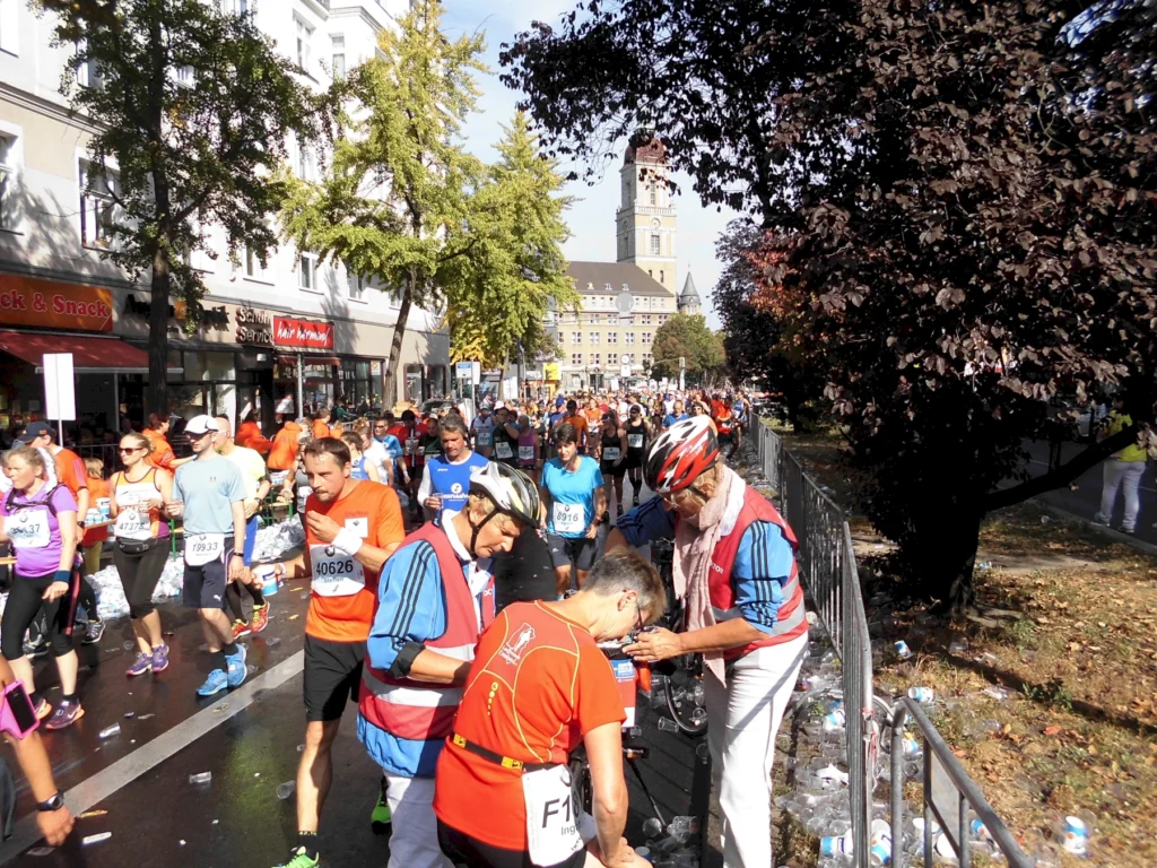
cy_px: 434
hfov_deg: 67.3
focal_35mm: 26
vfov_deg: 53.1
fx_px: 869
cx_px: 578
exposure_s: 1/500
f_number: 3.2
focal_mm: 4.6
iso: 64
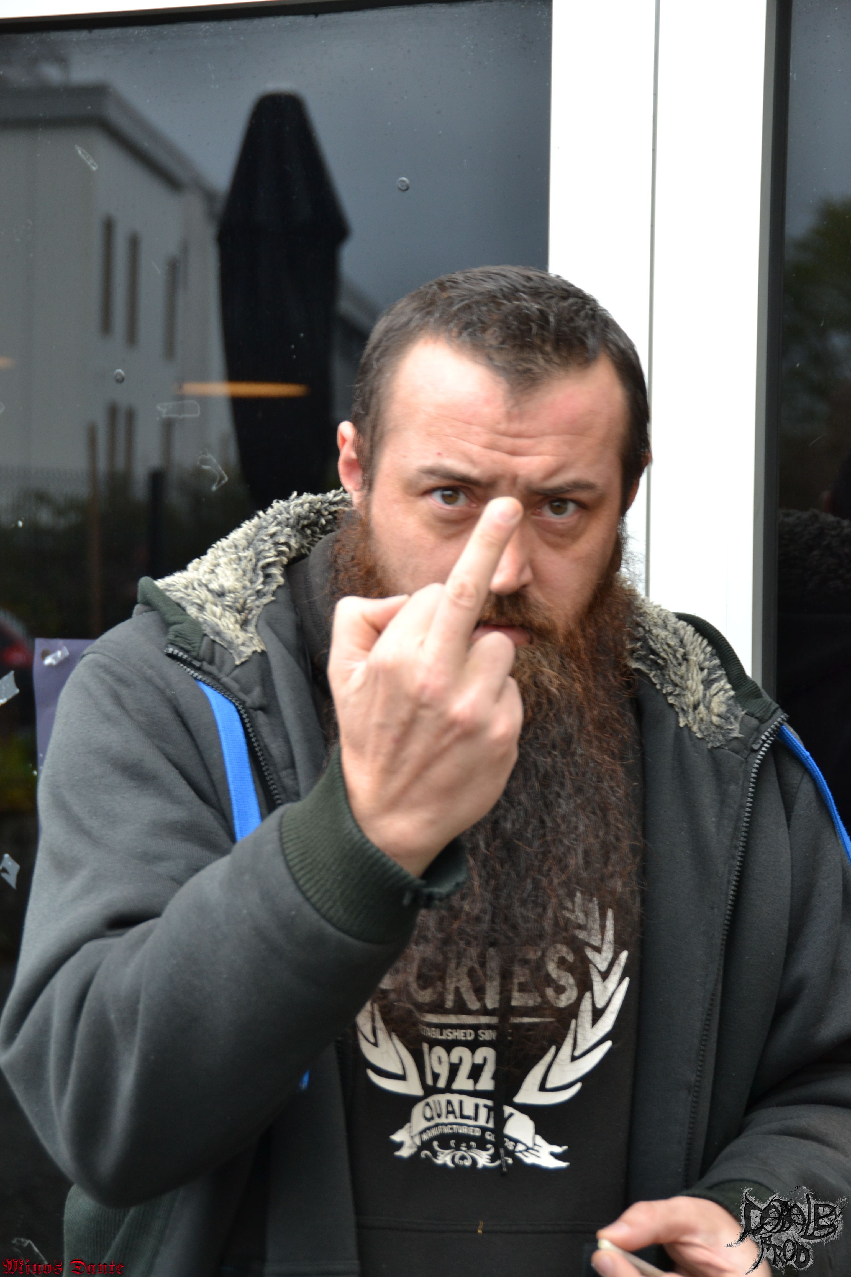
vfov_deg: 24.6
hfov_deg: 16.6
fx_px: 2925
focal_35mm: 82
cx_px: 426
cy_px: 638
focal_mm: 55
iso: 400
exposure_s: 1/80
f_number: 4.8
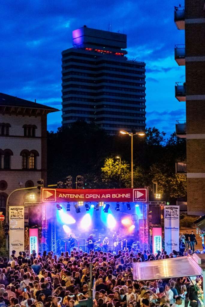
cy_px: 154
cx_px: 102
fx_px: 597
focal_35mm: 70
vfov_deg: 28.8
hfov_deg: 19.5
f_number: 2.8
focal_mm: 70
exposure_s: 1/250
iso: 6400
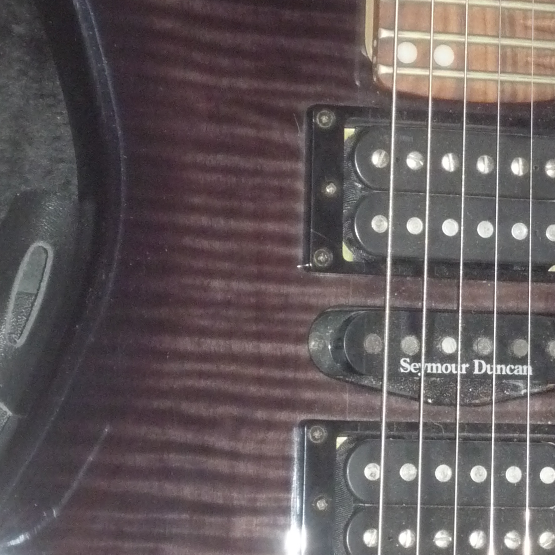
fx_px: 3936
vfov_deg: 8.1
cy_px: 368
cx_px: 488
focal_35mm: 217
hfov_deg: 8.0
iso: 400
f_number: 4.9
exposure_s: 1/50
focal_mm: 13.2
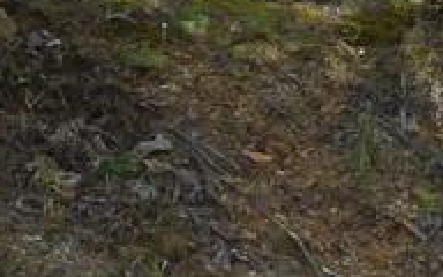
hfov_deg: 8.0
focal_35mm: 255
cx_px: 782
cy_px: -441
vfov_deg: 5.0
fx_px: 3079
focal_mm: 8
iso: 125
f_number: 3.7
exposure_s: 1/250
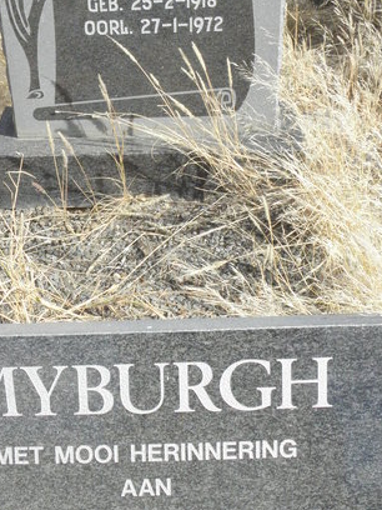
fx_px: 750
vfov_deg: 37.5
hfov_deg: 28.4
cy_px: 246
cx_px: 129
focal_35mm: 51
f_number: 6.3
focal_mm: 4.6
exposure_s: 1/640
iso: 200
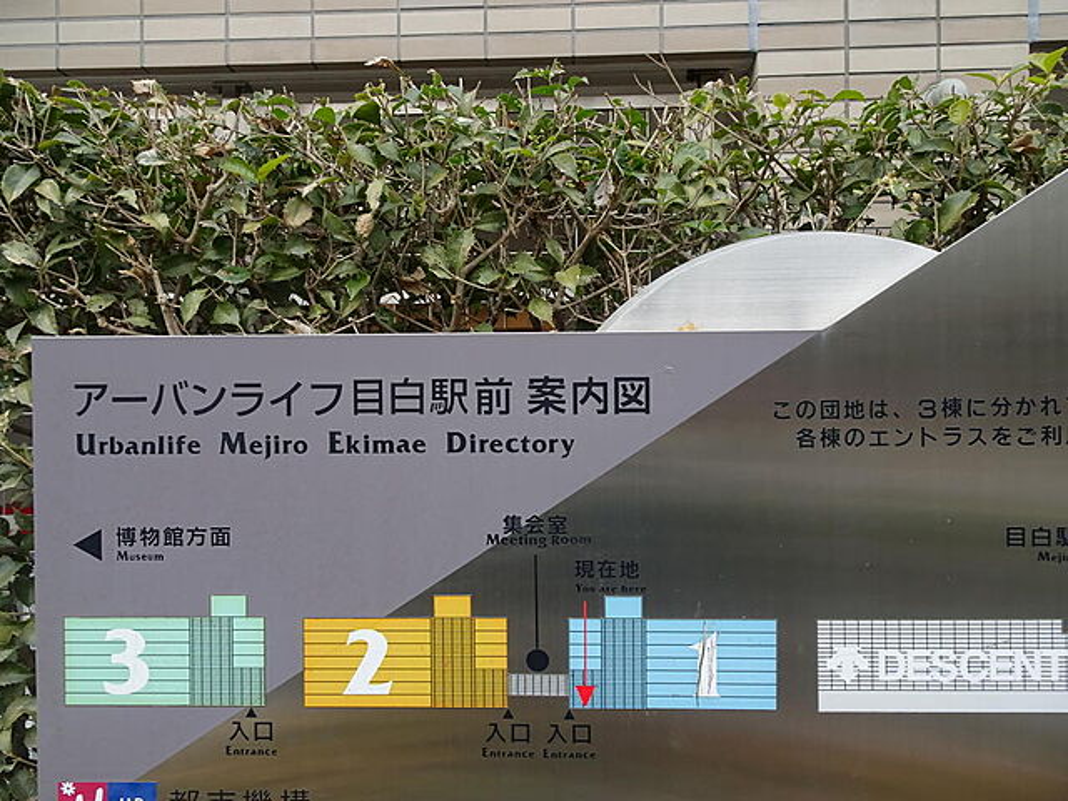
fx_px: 740
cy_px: 400
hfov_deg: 71.6
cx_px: 534
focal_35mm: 24
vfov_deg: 56.8
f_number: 3.5
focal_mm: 4.1
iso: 80
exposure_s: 1/100
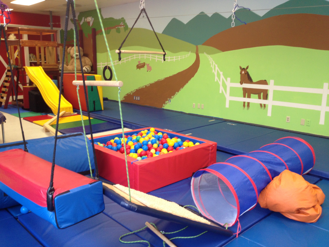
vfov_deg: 40.7
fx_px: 333
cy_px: 124
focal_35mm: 35
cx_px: 164
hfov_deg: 52.6
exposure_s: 1/20
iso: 80
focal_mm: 4.28
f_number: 2.4
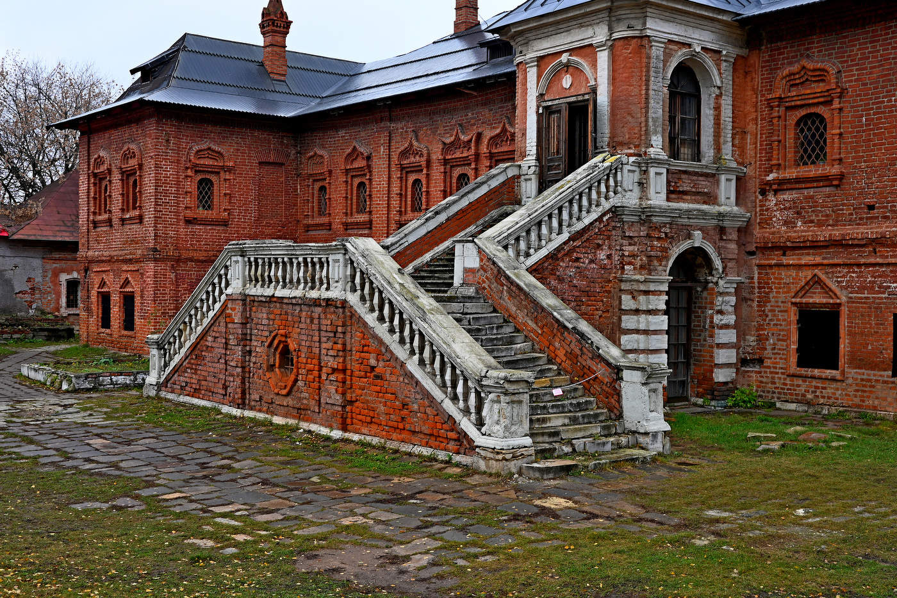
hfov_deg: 46.4
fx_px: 1046
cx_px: 448
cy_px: 299
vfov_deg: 31.9
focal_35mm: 42
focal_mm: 28
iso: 110
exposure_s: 1/50
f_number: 8
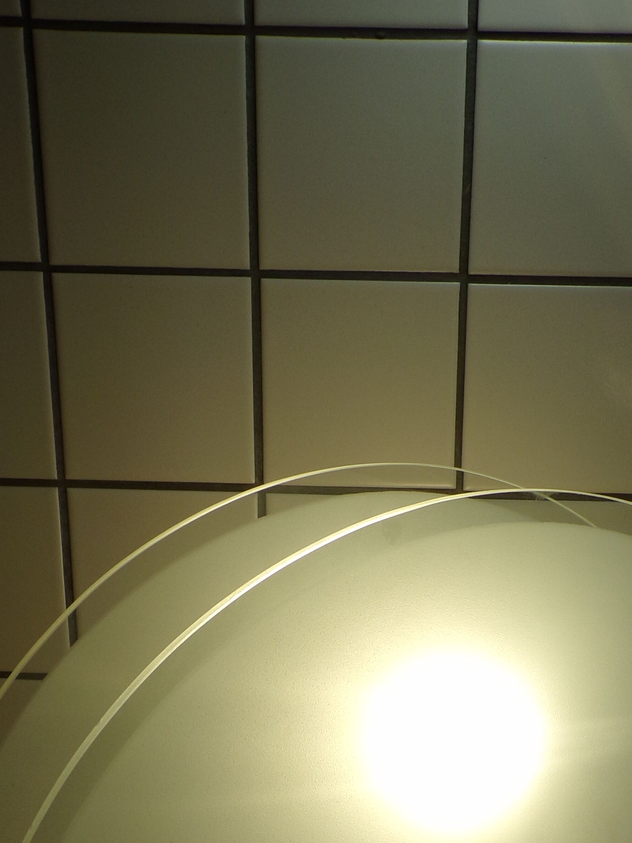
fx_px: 1314
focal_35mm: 54
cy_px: 803
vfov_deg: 33.1
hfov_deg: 27.0
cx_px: 385
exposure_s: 1/100
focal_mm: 5
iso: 80
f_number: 4.4
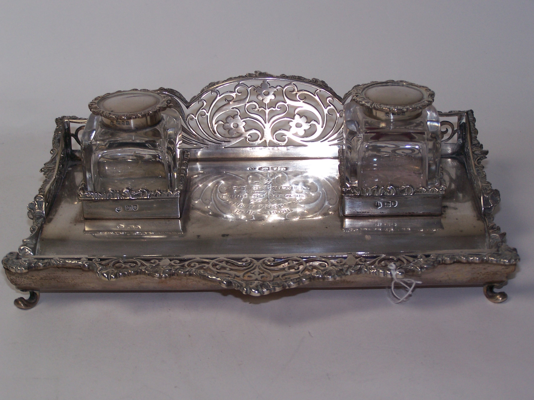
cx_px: 267
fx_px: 1265
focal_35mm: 82
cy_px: 200
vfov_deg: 18.0
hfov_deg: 23.8
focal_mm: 13.7
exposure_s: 1/90
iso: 80
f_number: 3.2
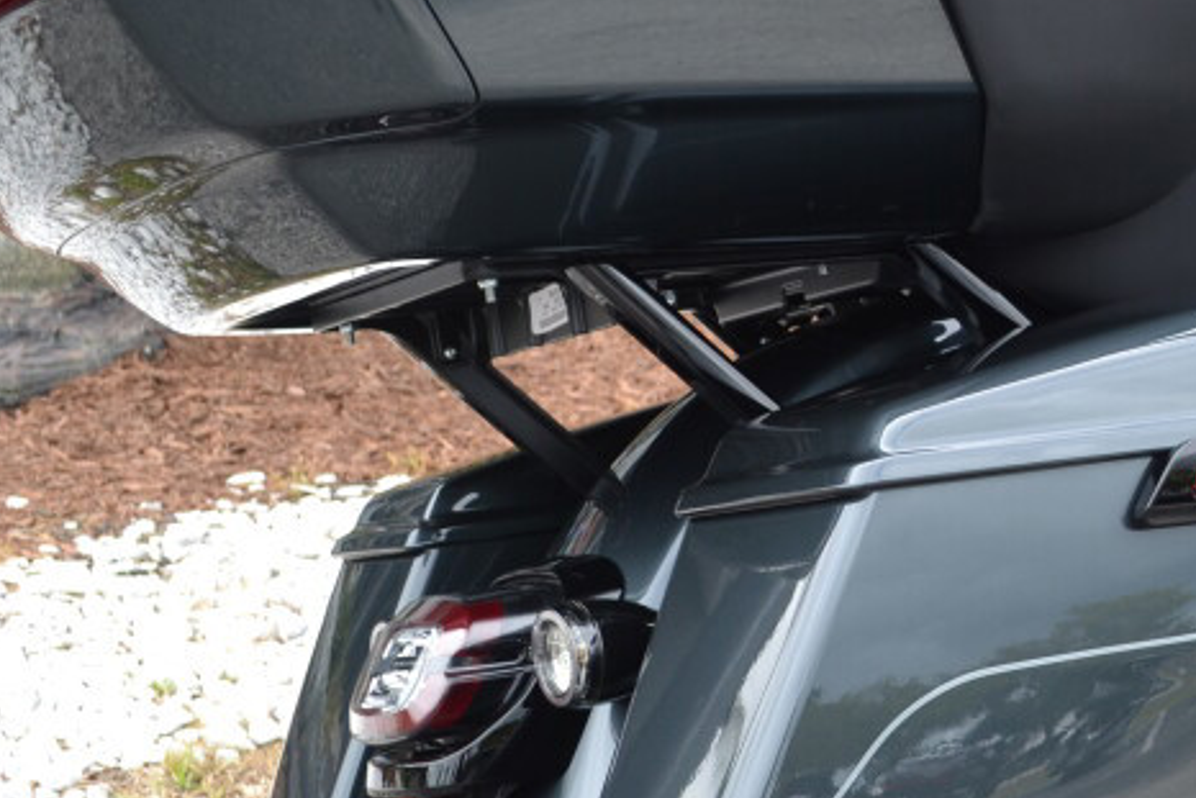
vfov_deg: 16.1
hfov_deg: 22.7
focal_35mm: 85
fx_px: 2825
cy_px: 431
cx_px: 1273
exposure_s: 1/125
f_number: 5.6
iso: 100
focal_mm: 22
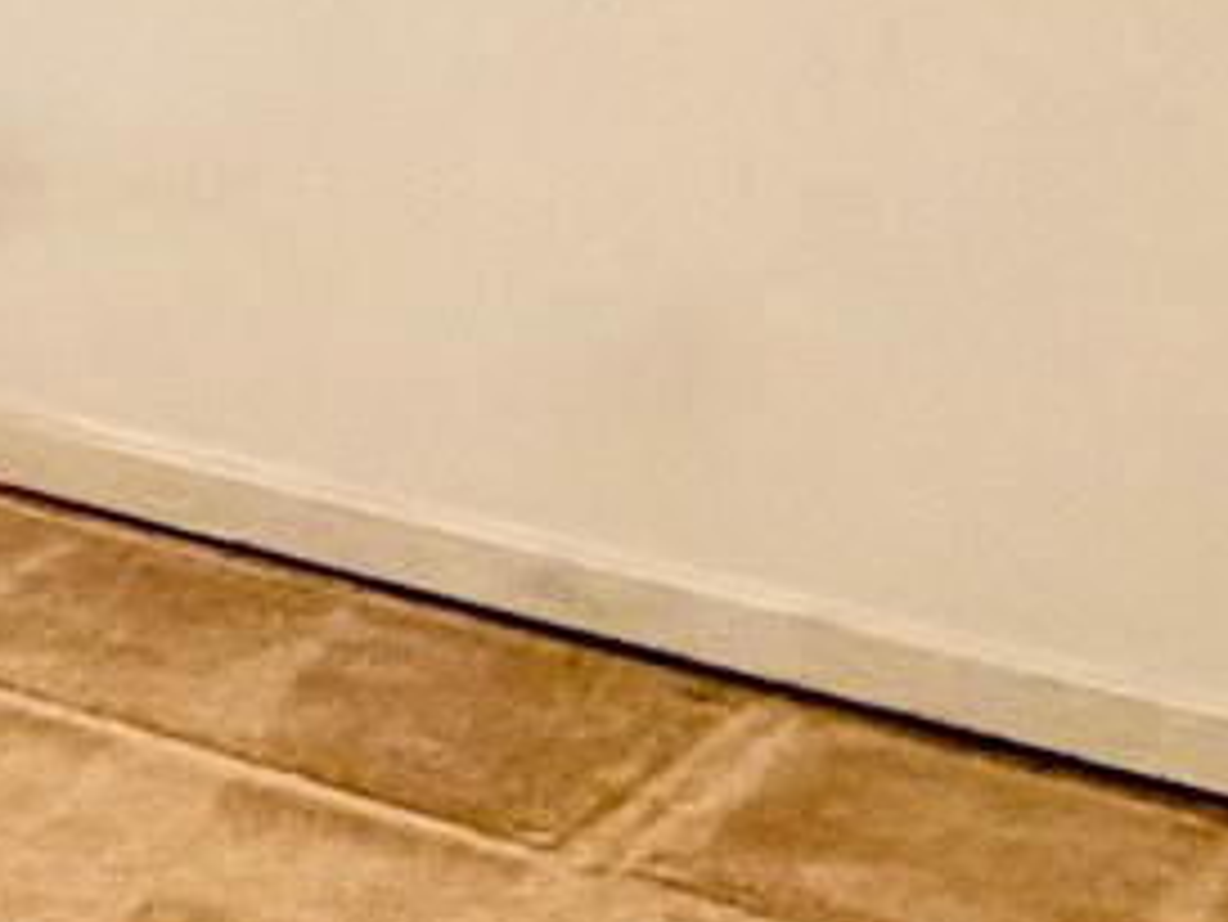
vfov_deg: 13.8
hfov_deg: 13.5
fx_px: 3727
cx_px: -1754
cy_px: -126
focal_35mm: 105
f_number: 2.2
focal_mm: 2.22
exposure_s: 1/60
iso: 500
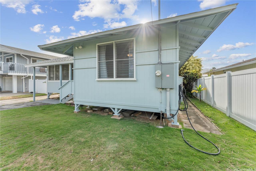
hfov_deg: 104.3
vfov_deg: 81.2
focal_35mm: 14
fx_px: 100
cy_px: 86
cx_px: 128
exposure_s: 1/320
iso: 400
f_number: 9
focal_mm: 14
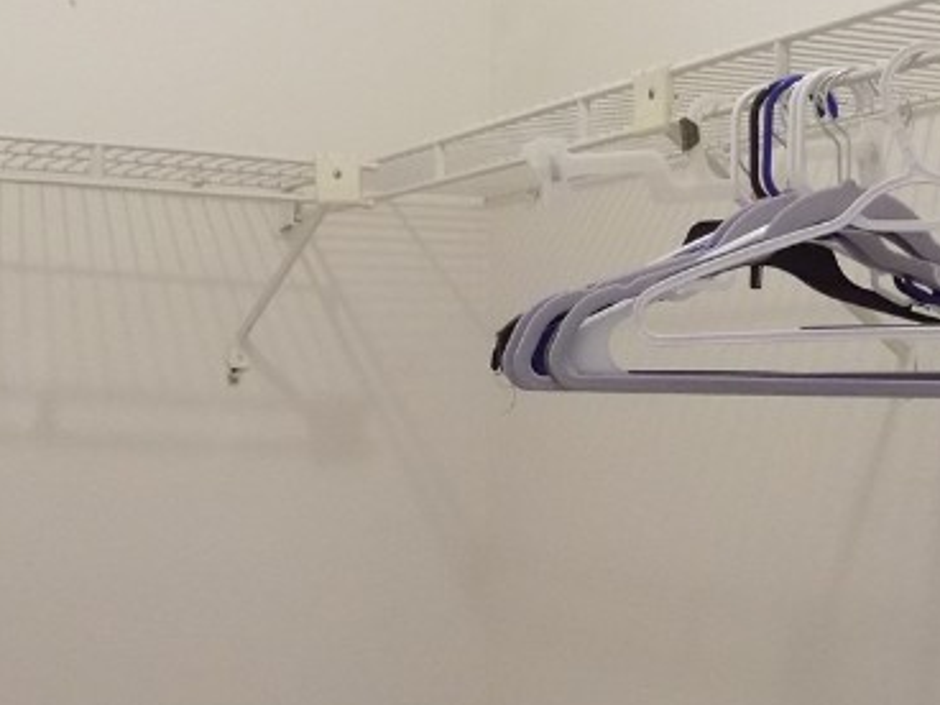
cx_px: 444
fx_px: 1738
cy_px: 764
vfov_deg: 21.8
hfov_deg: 30.3
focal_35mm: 64
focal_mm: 4
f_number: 3.1
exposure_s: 1/30
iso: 360
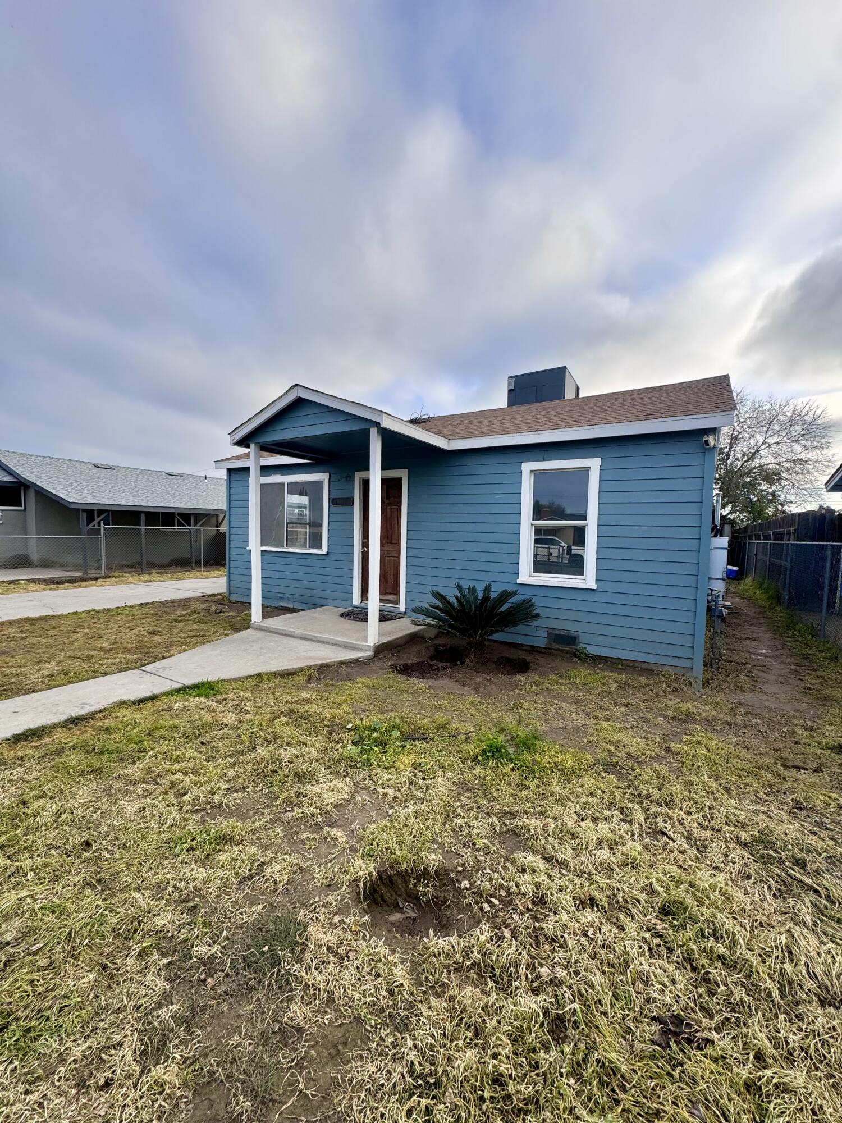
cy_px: 562
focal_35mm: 14
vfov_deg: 102.1
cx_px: 421
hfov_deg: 85.7
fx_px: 454
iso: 40
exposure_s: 1/459
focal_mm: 2.22
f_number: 2.2
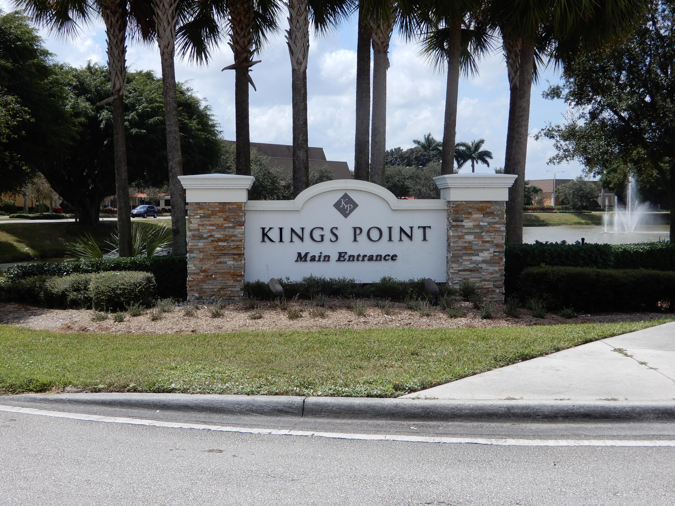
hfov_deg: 42.1
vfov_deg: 32.2
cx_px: 338
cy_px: 253
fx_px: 877
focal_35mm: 45
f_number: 4
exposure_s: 1/800
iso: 80
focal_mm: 8
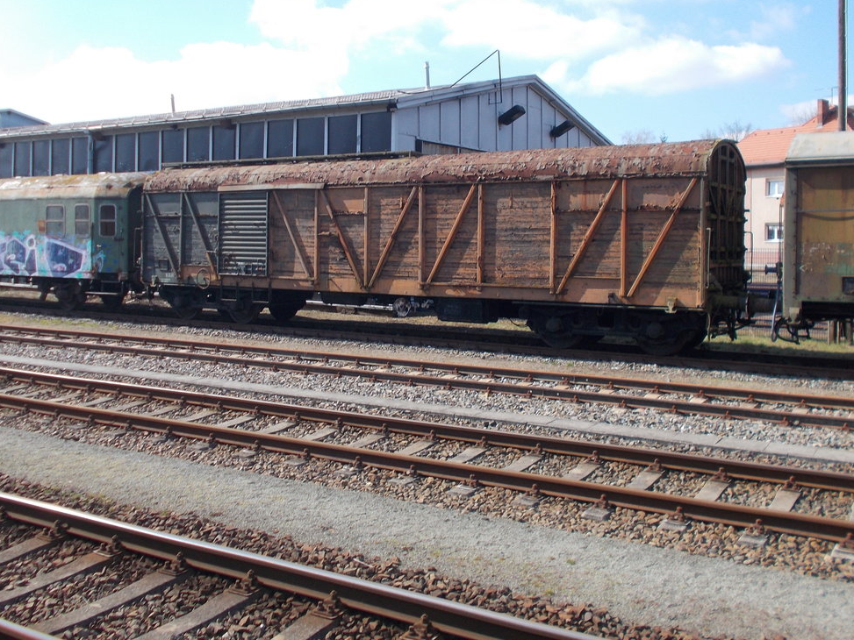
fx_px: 913
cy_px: 262
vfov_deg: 38.5
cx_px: 427
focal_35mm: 37
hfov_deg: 50.1
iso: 80
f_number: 8.6
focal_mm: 5.3
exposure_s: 1/100
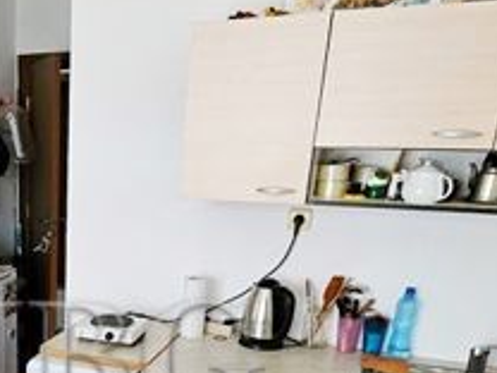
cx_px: 18
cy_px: 371
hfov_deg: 38.8
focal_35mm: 44
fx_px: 632
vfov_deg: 30.6
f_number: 2.2
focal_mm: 1.7
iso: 400
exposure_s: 1/50
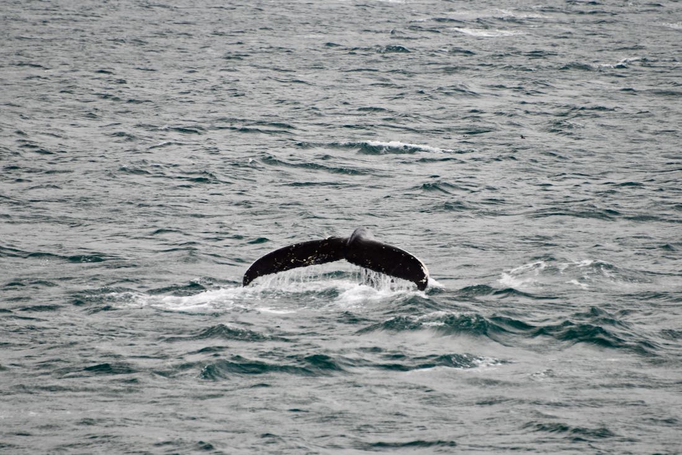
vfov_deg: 3.1
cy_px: 228
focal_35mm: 450
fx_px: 8527
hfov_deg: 4.6
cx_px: 341
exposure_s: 1/500
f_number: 5.6
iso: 250
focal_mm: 300
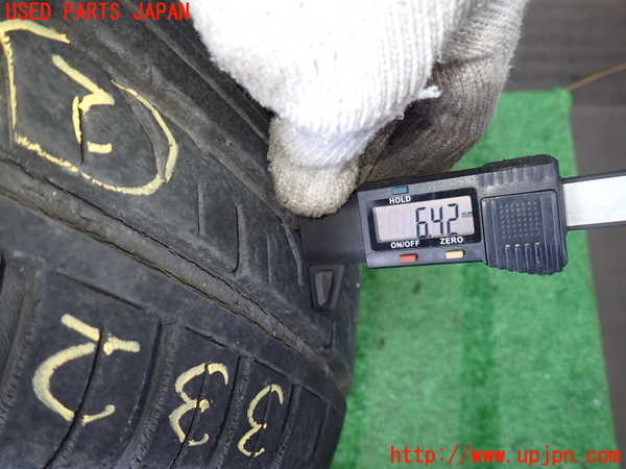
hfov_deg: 69.4
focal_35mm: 25
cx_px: 313
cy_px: 234
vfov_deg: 54.9
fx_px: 452
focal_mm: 4.5
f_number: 2
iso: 200
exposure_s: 1/50
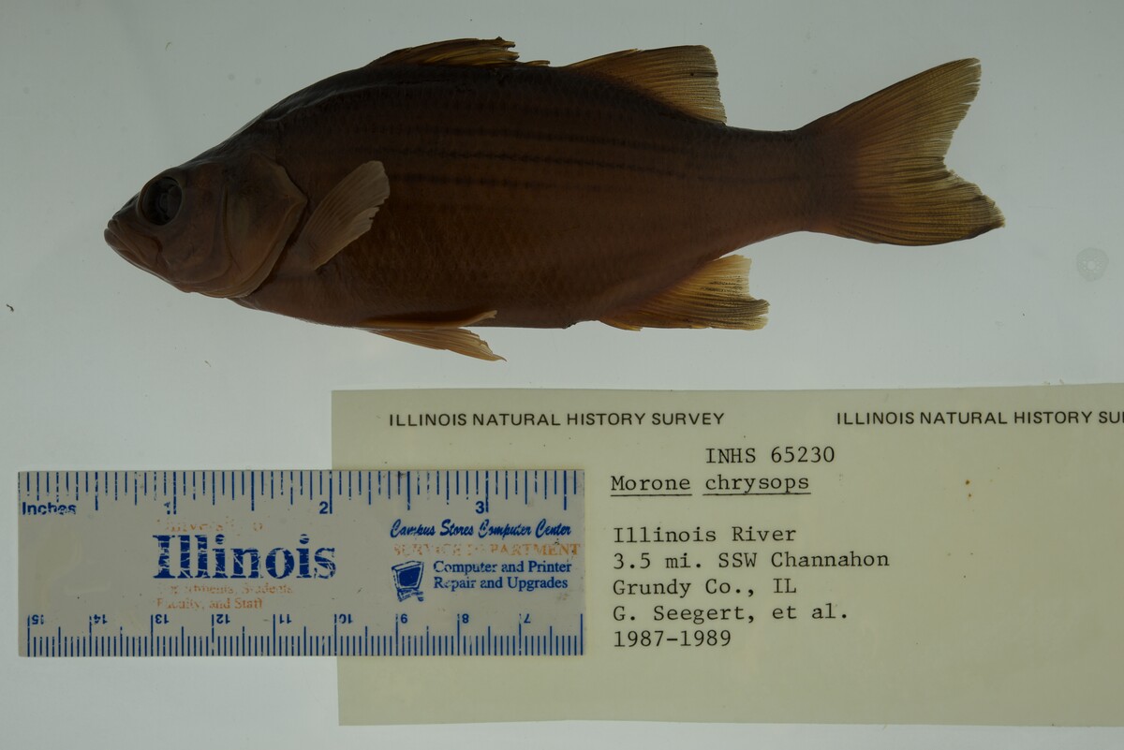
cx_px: 562
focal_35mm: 60
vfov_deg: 22.6
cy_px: 375
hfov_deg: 33.4
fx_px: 1874
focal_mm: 60
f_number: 10
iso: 100
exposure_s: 1/160
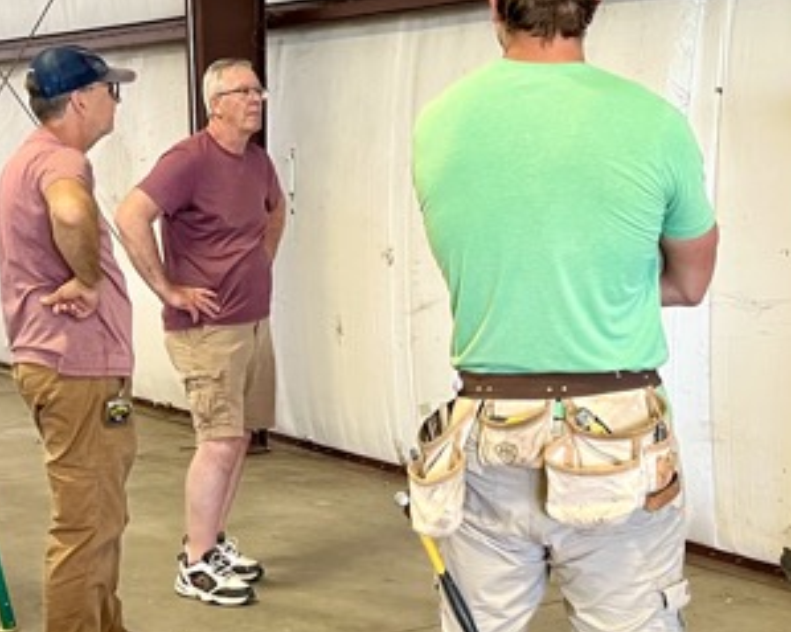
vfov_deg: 22.4
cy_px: 386
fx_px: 1591
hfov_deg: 27.9
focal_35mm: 68
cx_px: 402
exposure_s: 1/60
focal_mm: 5.7
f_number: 1.5
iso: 125
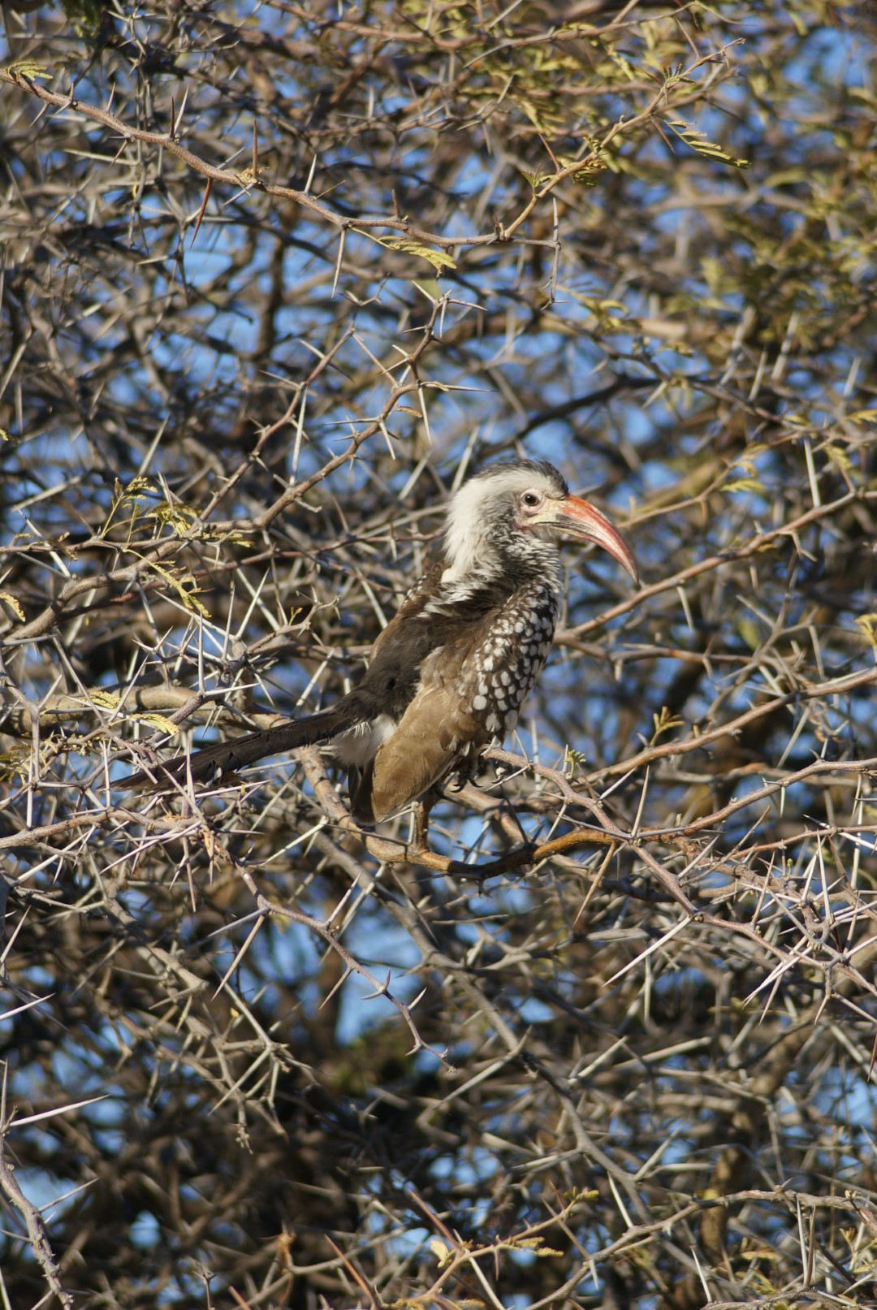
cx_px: 438
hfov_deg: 4.6
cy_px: 655
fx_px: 10929
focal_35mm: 300
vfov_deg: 6.9
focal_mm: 200
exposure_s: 1/640
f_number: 7.1
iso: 200
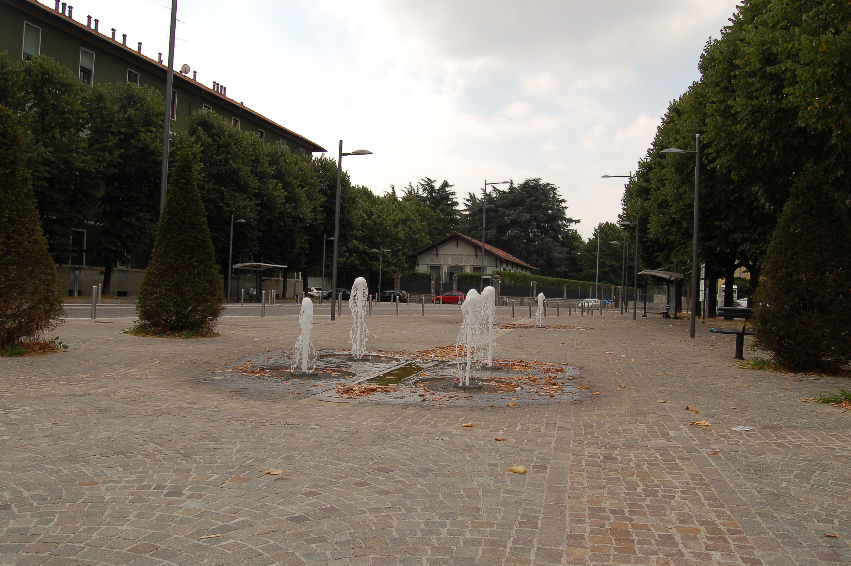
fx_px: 638
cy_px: 283
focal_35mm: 27
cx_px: 426
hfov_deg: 67.4
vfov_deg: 47.8
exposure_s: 1/320
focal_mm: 18
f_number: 9
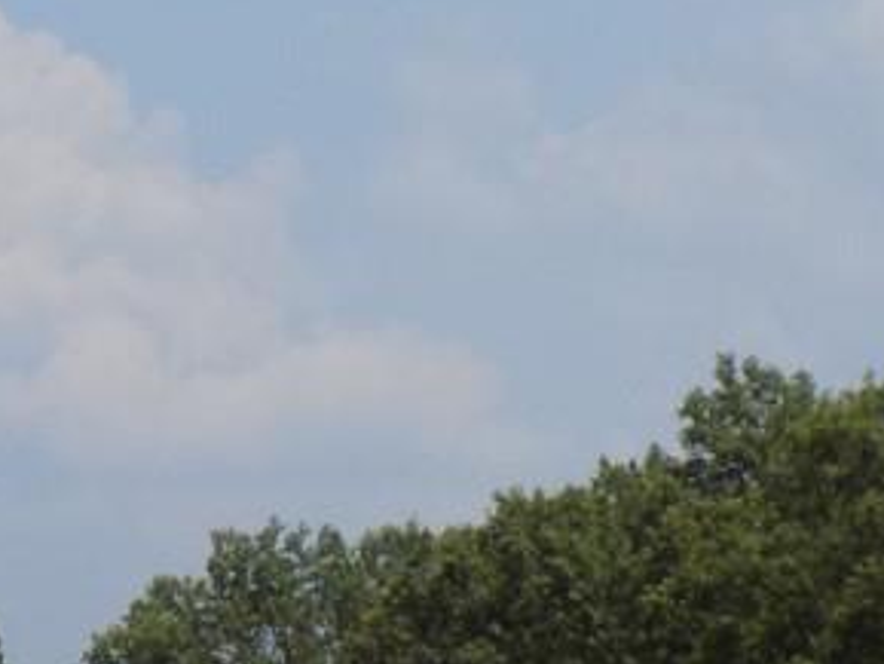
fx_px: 6336
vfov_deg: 6.0
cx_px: 226
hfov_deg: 8.0
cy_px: 428
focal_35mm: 248
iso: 80
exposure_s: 1/1000
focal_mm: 12.5
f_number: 4.2
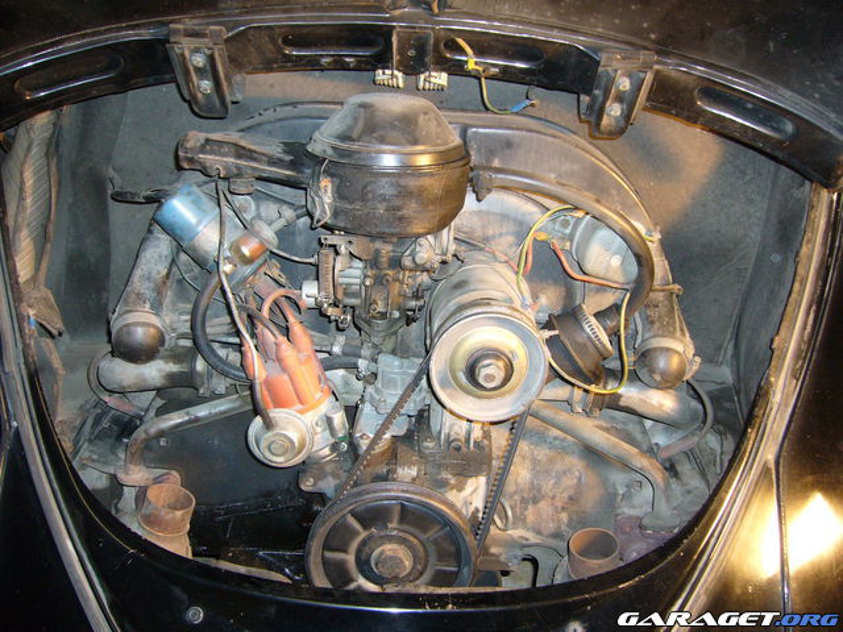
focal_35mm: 35
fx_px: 852
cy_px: 316
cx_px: 422
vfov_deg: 40.7
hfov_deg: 52.6
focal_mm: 5.8
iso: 160
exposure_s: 1/30
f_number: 2.8
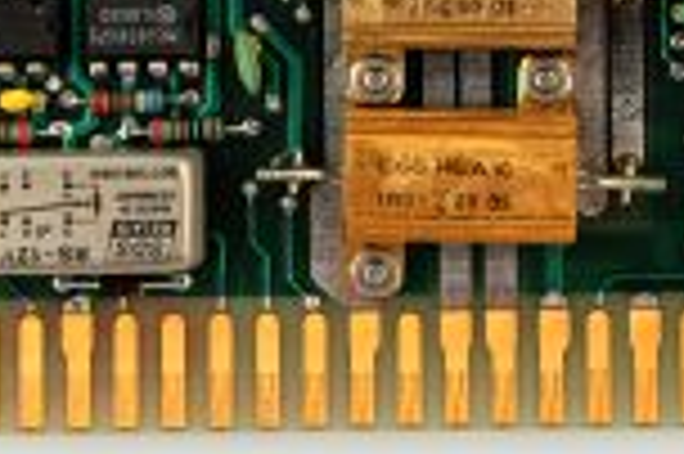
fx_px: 5238
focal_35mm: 276
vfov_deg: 4.9
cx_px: 414
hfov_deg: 7.5
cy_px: -209
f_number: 7.1
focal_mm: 70
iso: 800
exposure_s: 1/100
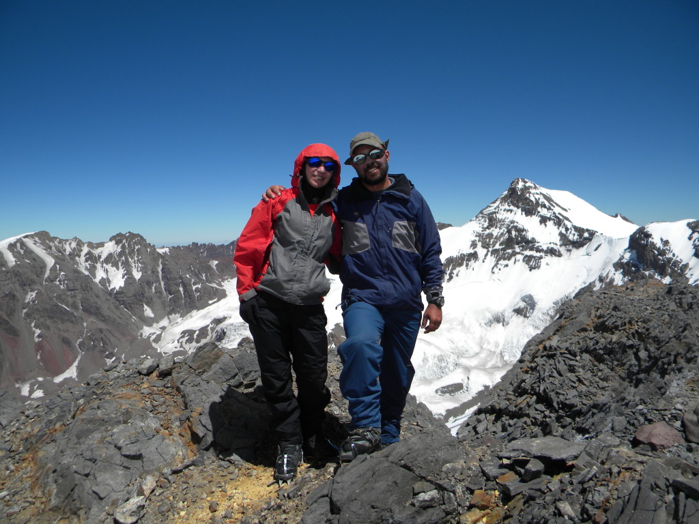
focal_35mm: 28
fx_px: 565
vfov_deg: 49.7
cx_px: 350
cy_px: 262
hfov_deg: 63.4
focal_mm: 5
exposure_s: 1/511
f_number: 7
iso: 80
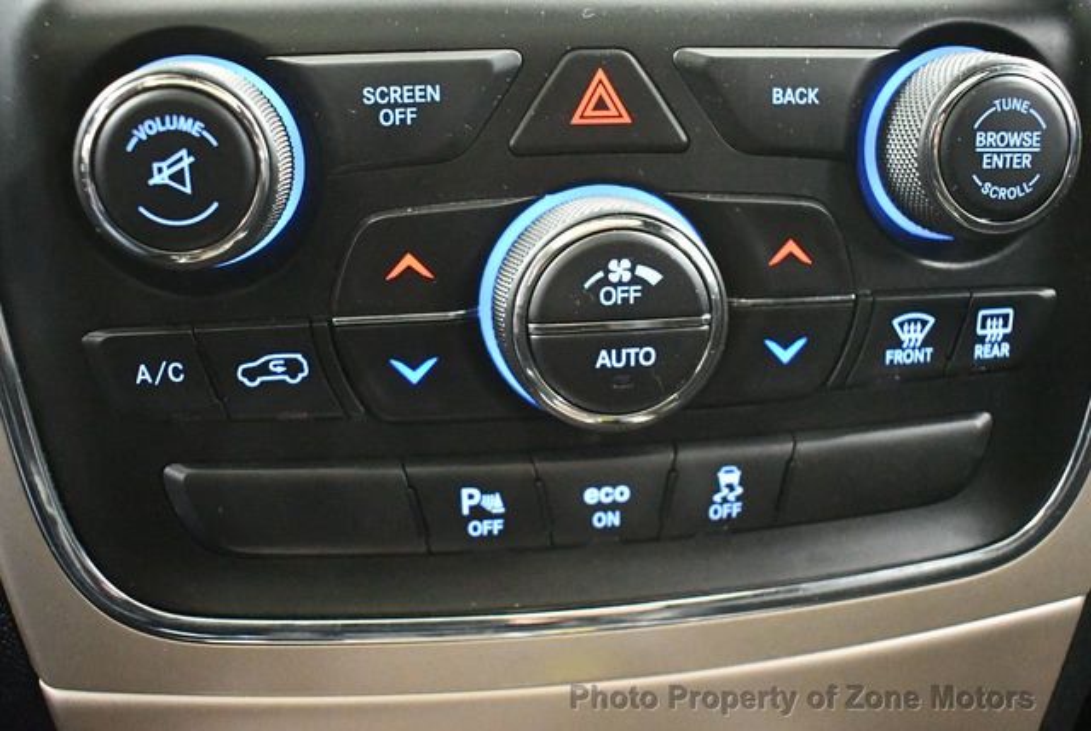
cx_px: 546
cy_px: 366
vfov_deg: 37.0
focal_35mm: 36
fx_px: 1093
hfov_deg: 53.1
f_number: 3.5
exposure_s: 1/40
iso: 12800
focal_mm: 18
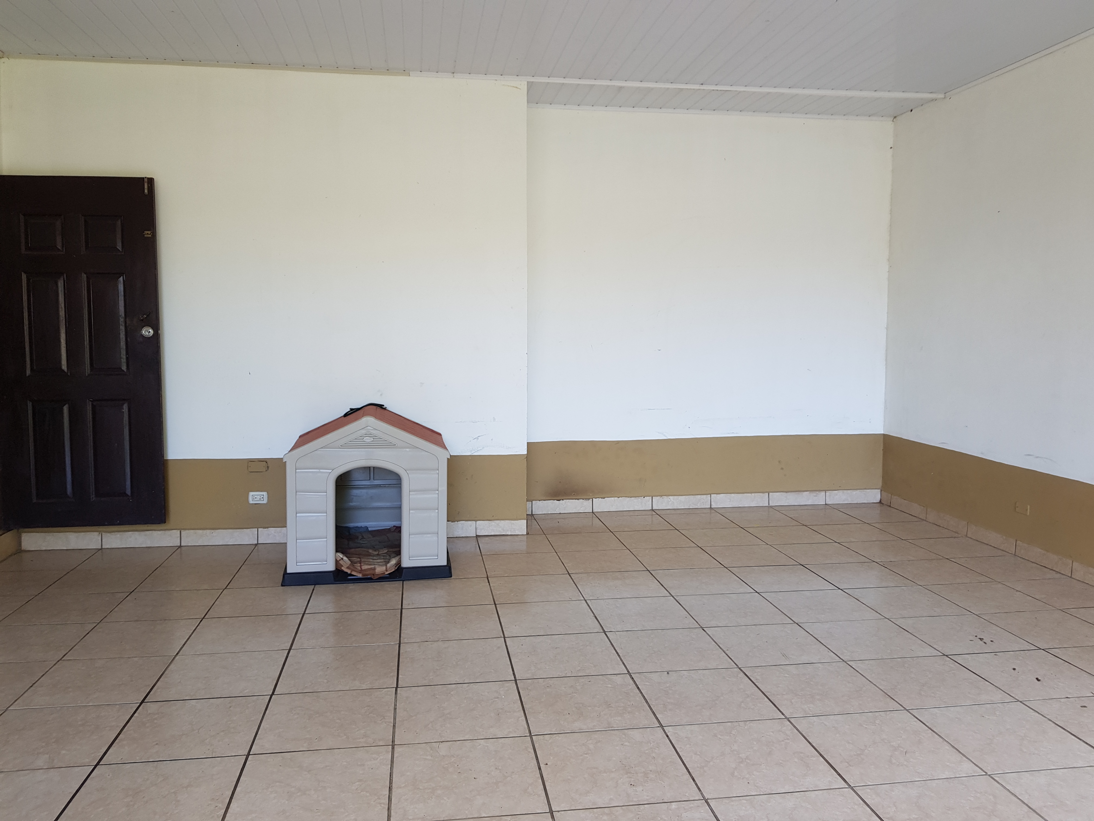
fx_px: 822
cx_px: 547
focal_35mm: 26
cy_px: 410
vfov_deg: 53.1
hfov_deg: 67.3
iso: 50
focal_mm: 4.2
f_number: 1.7
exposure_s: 1/50
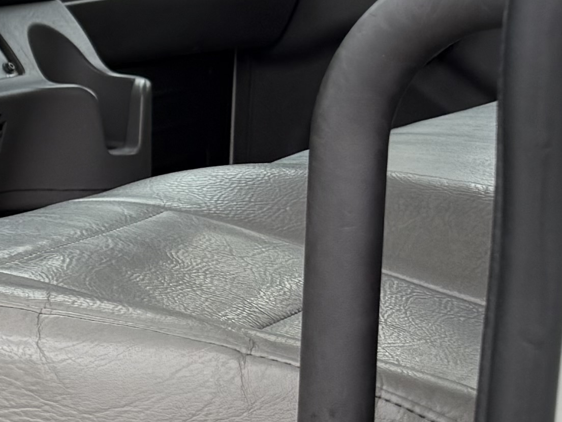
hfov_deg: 12.9
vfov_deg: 11.9
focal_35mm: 124
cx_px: -703
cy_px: 248
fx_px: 2013
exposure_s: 1/602
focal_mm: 6.76
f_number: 1.78
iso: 80
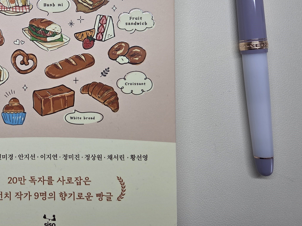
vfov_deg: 31.6
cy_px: 57
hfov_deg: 39.7
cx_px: 43
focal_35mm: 45
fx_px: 393
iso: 40
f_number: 1.8
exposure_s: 1/53
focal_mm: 5.4
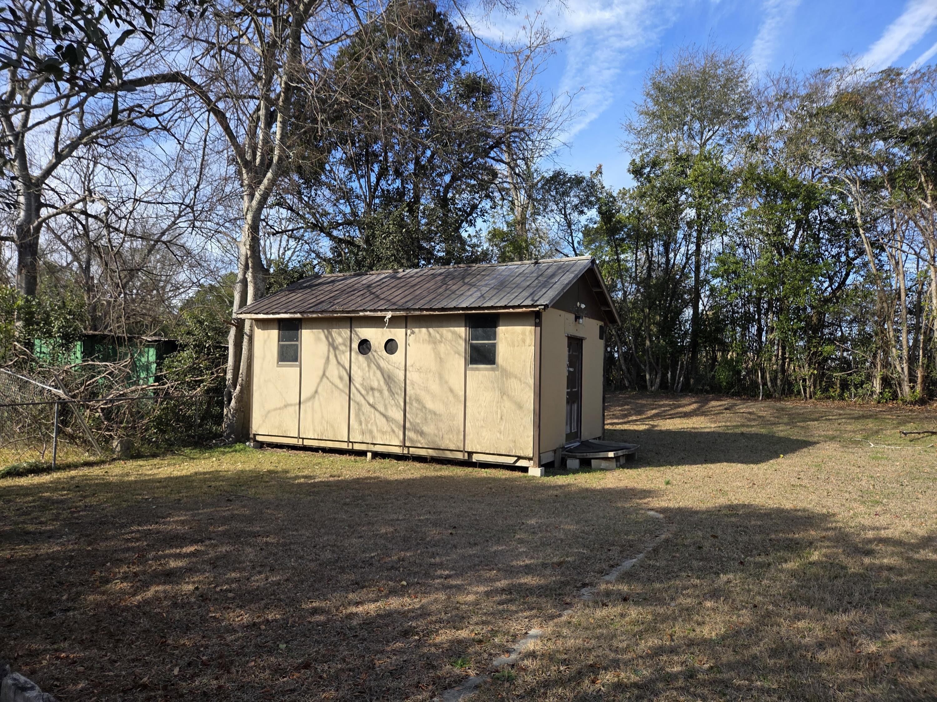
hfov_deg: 73.9
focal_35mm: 23
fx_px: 623
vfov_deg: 58.9
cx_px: 468
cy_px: 351
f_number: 1.8
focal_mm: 5.4
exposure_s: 1/2071
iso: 80
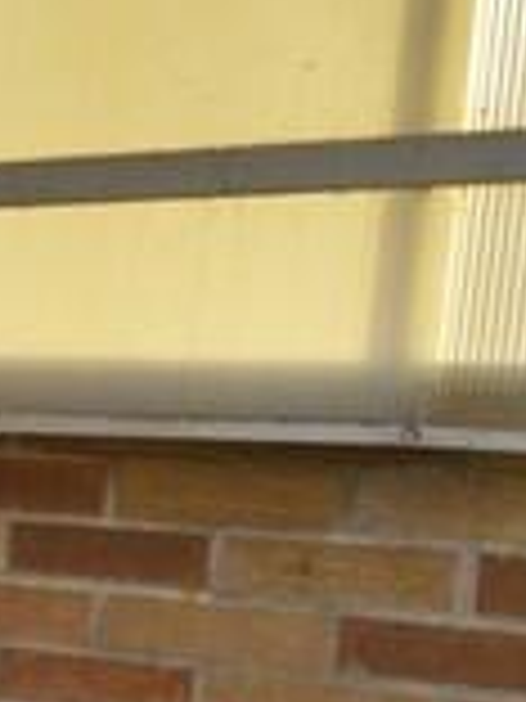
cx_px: -1690
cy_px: 626
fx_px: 2110
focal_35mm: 104
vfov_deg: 18.6
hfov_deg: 7.7
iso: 400
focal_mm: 11
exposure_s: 1/320
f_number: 5.6
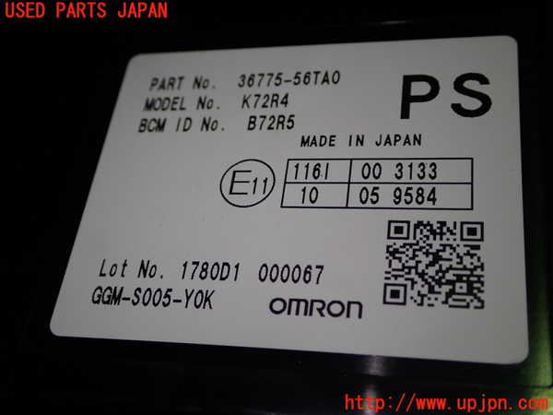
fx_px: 703
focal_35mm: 44
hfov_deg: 42.9
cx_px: 276
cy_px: 208
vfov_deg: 32.9
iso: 100
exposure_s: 1/100
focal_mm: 7.84
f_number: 2.9
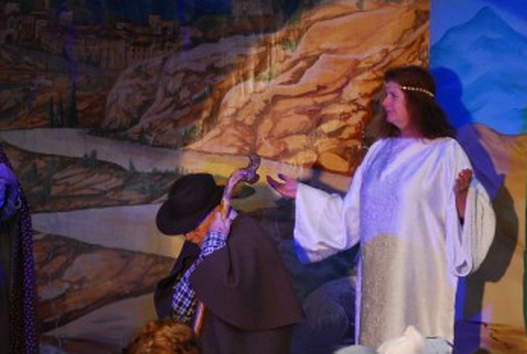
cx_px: 107
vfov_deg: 6.2
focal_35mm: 222
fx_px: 3255
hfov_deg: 9.2
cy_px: 126
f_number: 4.5
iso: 800
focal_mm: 80
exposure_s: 1/125
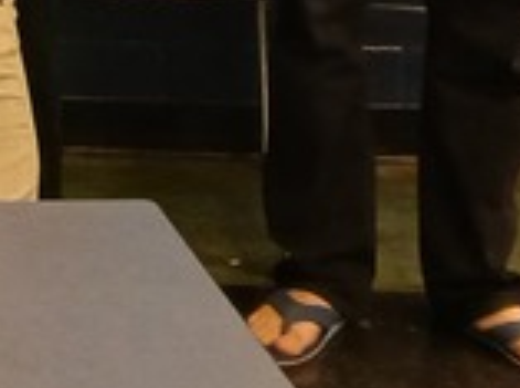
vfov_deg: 8.1
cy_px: -574
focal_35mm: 166
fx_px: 2488
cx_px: -556
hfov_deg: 10.8
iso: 200
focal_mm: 3.98
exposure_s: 1/60
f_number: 1.8
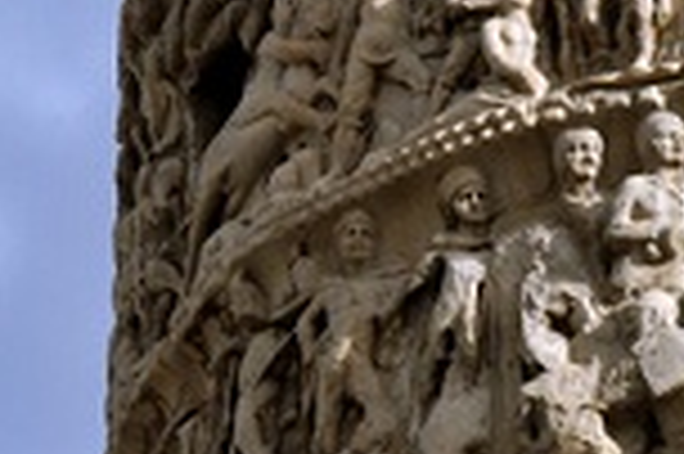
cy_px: 337
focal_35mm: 988
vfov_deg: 1.4
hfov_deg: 2.1
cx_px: 634
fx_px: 18752
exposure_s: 1/400
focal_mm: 200
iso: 400
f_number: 18
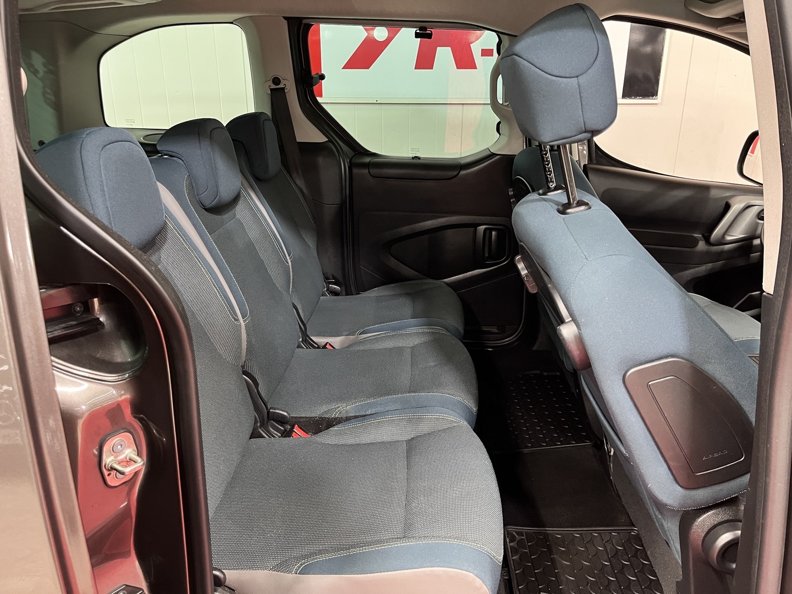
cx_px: 396
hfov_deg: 67.3
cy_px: 297
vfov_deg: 53.1
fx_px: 595
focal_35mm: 26
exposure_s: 1/33
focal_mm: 5.1
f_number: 1.6
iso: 400
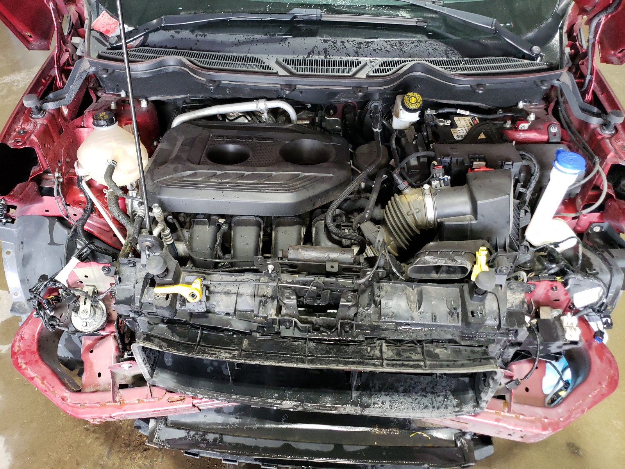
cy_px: 234
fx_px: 469
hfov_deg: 67.3
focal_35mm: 26
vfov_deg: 53.1
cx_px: 312
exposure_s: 1/60.2
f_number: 1.5
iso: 285
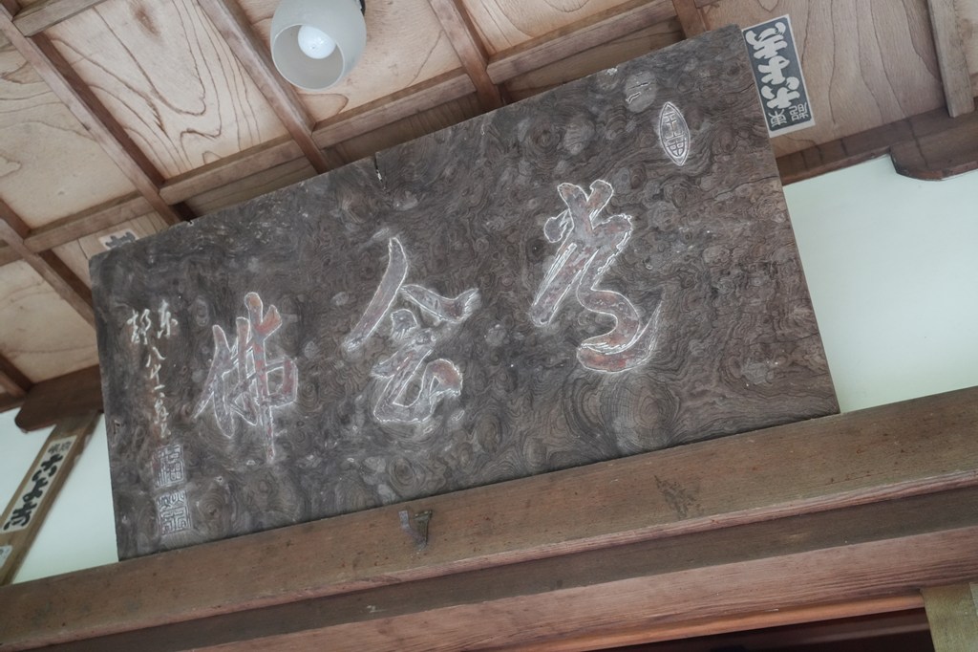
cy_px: 326
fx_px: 950
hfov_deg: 54.4
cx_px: 489
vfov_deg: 37.8
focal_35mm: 35
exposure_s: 1/160
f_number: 4
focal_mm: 35
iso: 6400
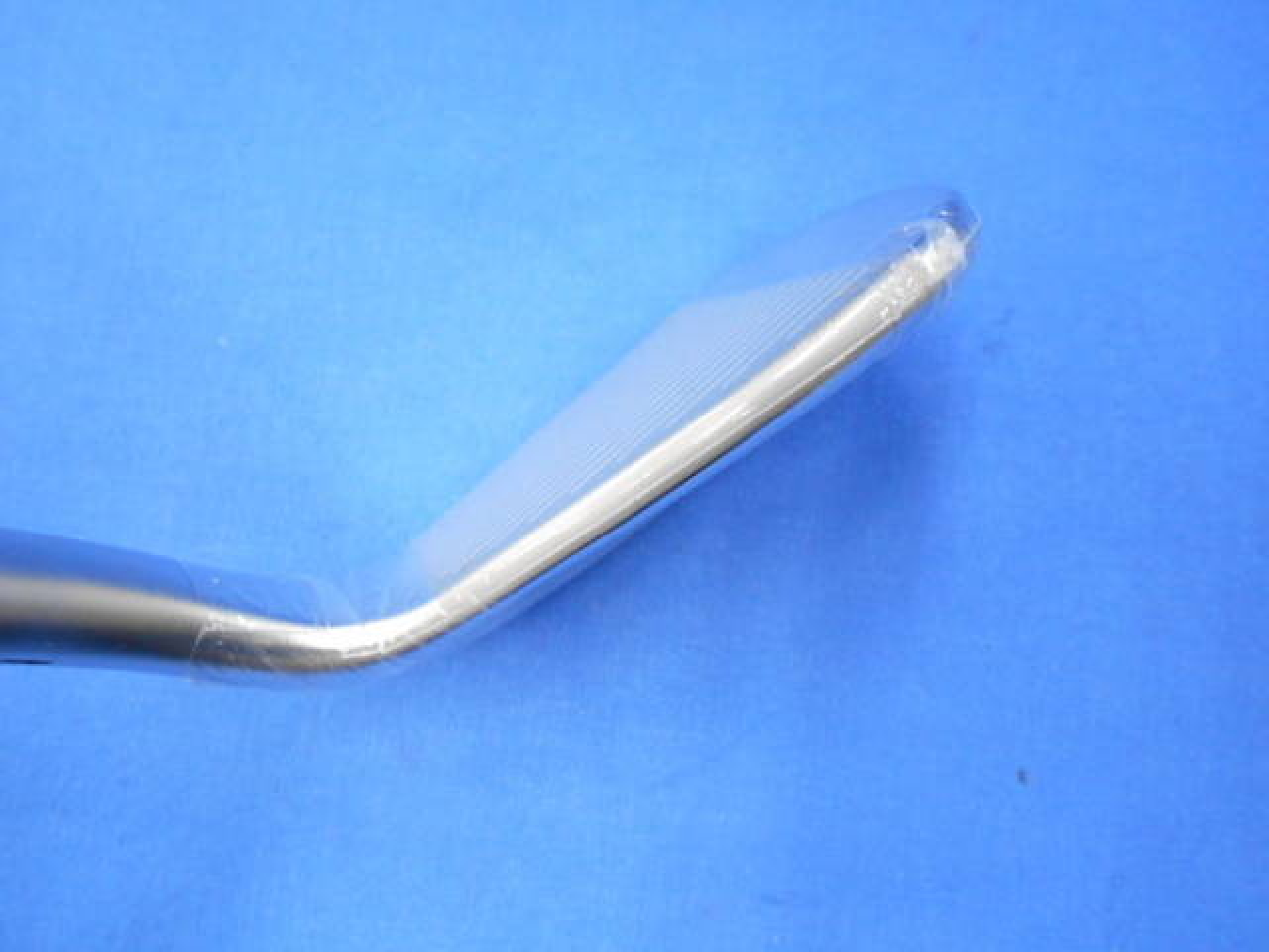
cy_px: 476
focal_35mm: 26
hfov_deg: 67.3
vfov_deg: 53.1
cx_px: 634
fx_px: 953
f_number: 3.2
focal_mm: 4.6
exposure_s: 1/30
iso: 400
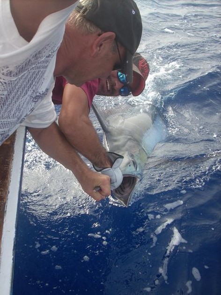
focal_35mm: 37
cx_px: 110
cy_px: 148
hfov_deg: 38.6
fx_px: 315
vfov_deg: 50.2
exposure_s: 1/354
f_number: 2.8
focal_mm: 6.2
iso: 64
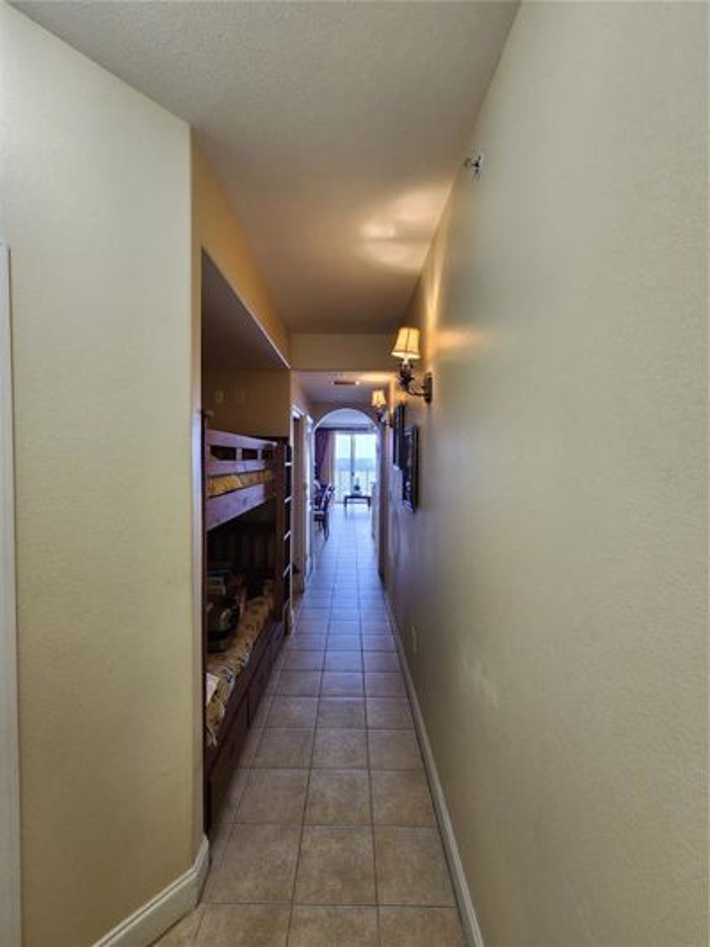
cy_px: 474
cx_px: 355
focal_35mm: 13
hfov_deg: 89.9
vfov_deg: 106.2
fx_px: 356
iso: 125
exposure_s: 1/60
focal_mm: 2.2
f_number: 2.2
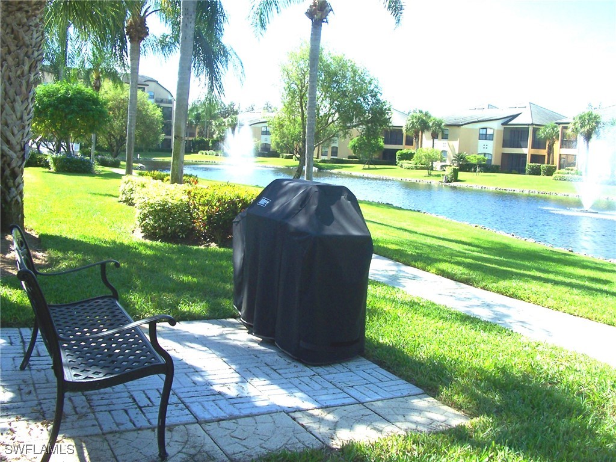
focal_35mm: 35
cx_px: 308
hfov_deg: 52.6
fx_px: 623
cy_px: 231
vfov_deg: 40.7
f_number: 4
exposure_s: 1/350
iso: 80
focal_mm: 6
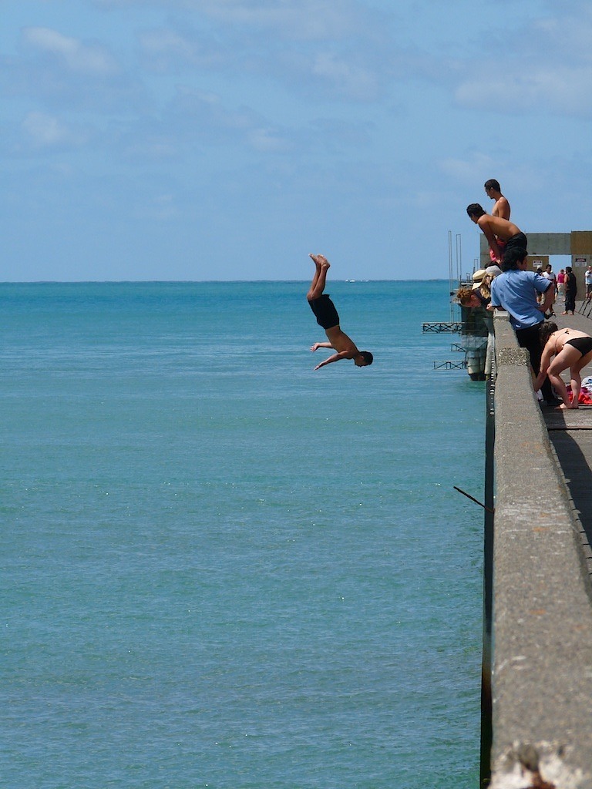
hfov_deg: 6.0
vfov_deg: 8.0
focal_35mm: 247
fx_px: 5632
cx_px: 296
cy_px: 394
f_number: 7.1
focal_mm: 44
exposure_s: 1/500
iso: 100
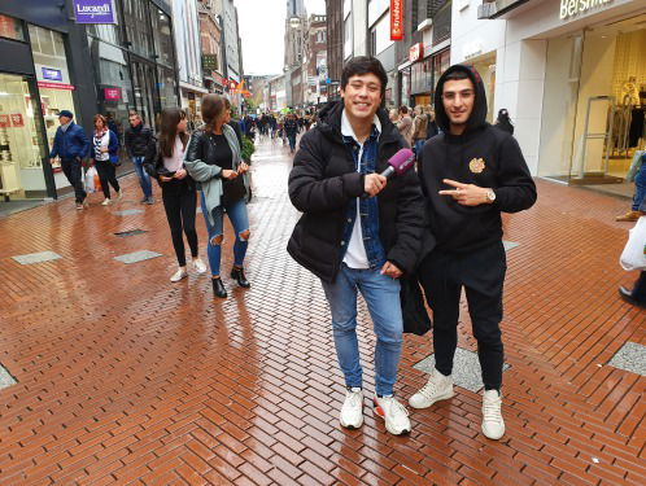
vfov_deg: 53.2
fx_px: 486
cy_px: 243
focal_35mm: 26
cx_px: 323
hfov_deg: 67.2
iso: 80
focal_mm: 4.32
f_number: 2.4
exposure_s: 1/100
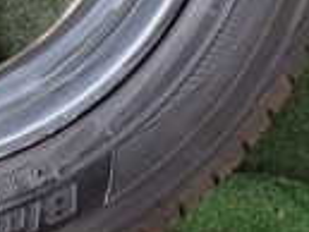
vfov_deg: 12.1
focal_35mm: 116
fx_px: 1036
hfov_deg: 15.9
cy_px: -134
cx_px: -117
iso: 200
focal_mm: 4.5
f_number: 2
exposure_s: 1/30
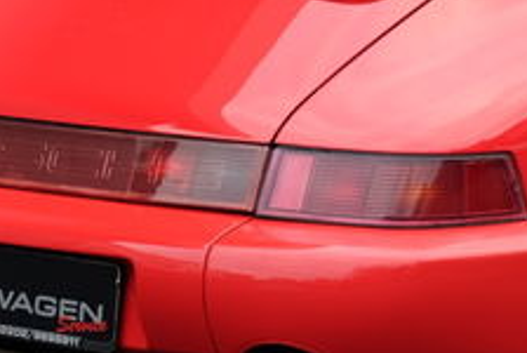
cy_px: 0
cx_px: 541
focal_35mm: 202
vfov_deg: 6.8
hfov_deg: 10.1
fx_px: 2961
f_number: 3.6
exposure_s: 1/80
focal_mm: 39
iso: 200
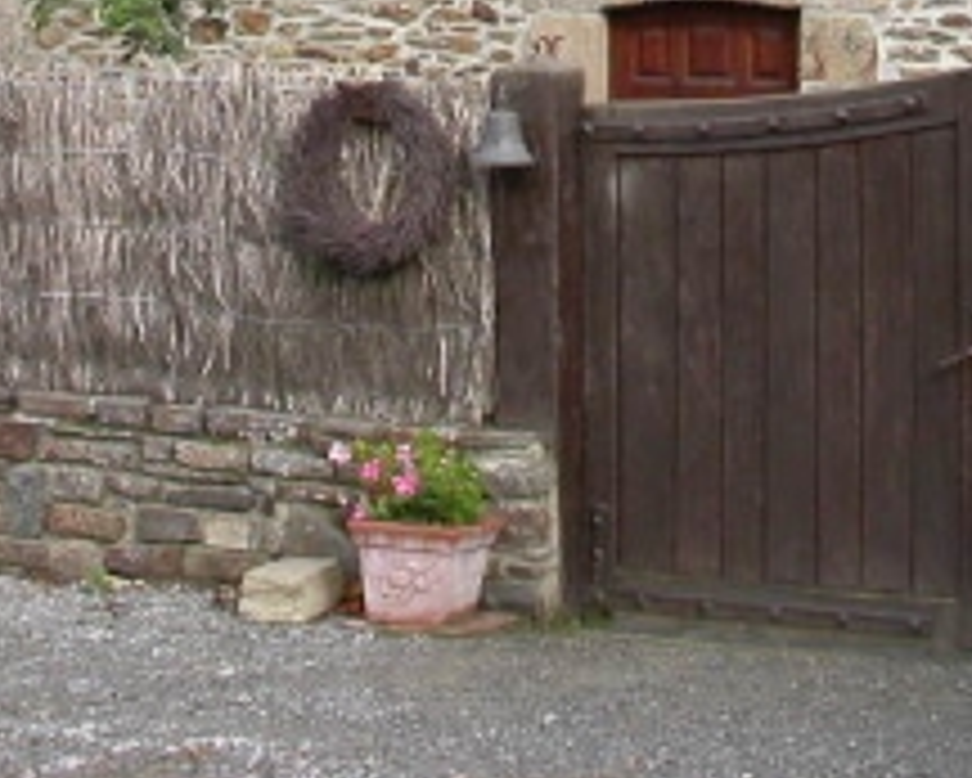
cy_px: -351
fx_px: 3367
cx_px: 644
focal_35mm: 117
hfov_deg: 16.4
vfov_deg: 12.6
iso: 100
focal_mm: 7.85
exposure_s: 1/151
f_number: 5.3
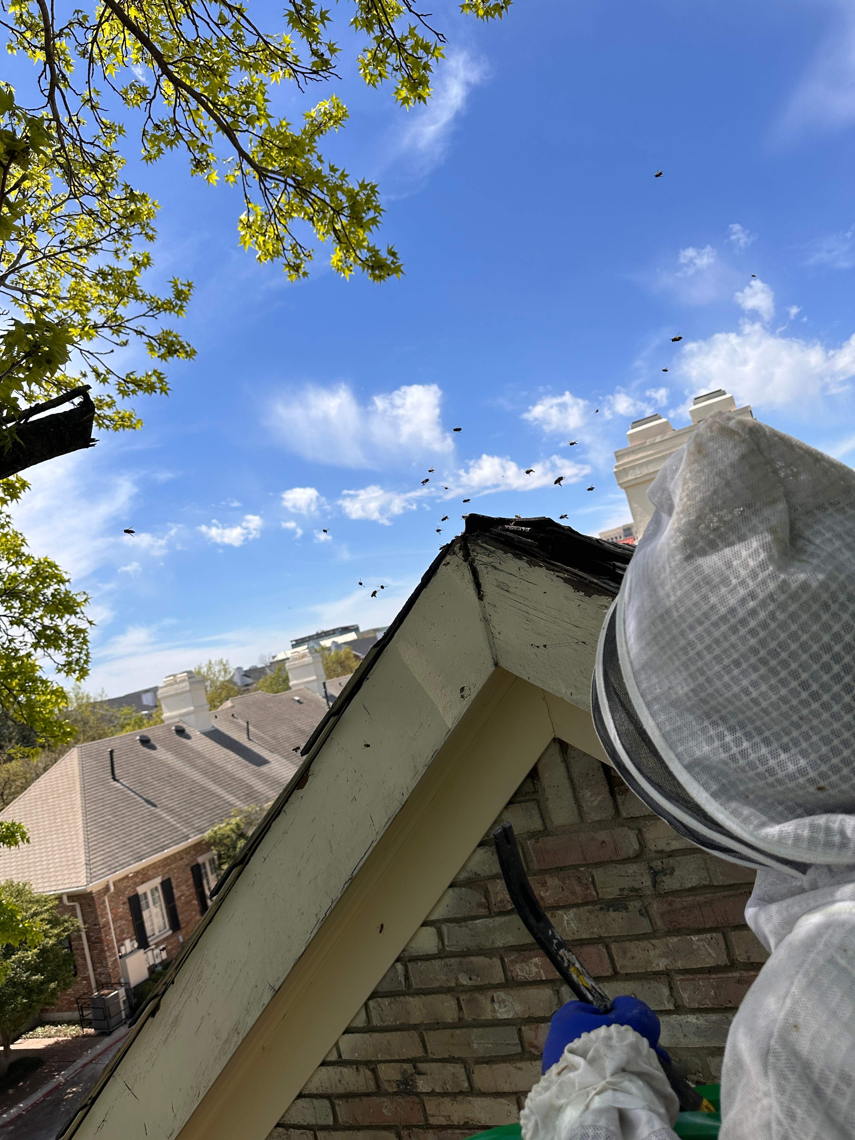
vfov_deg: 71.6
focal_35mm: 24
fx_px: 790
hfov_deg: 56.8
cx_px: 428
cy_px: 570
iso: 80
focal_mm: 6.86
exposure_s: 1/5848
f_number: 1.78
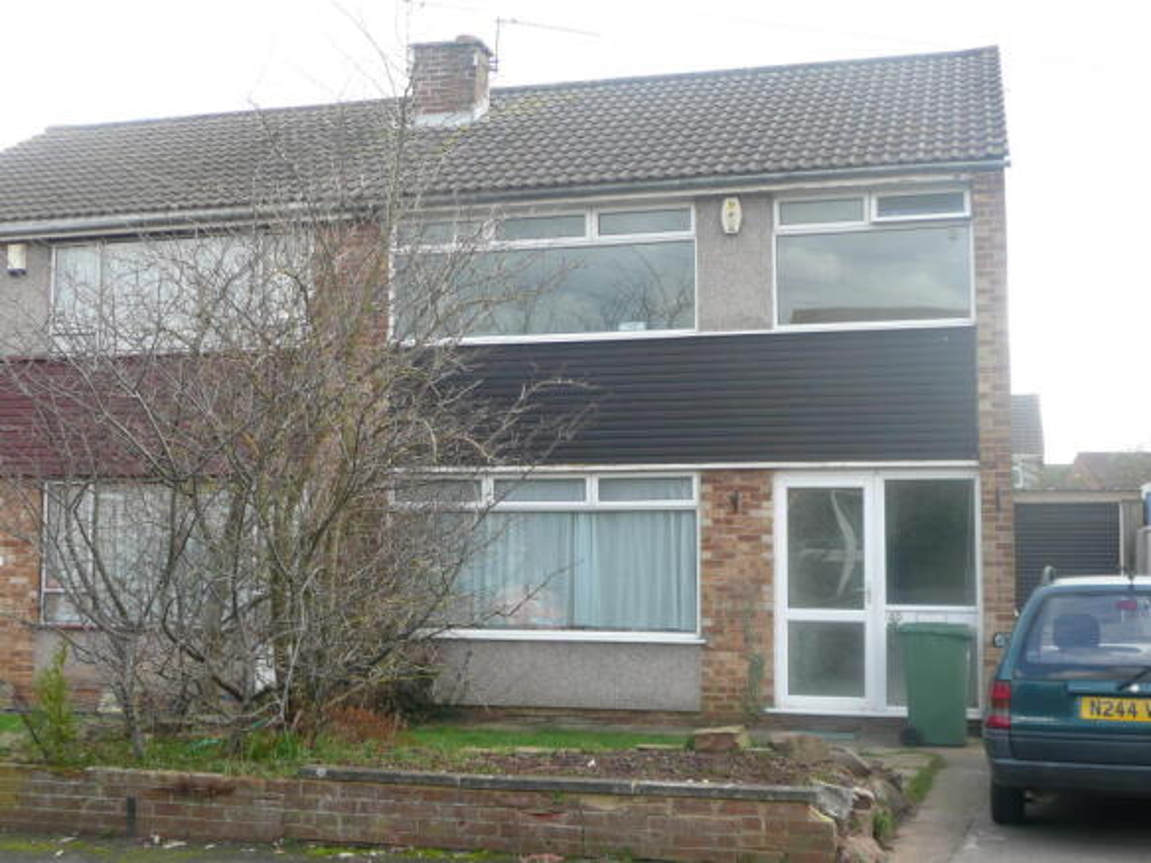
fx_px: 1596
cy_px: 432
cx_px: 576
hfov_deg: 39.7
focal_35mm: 48
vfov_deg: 30.3
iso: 100
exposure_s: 1/100
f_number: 4.2
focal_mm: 7.8
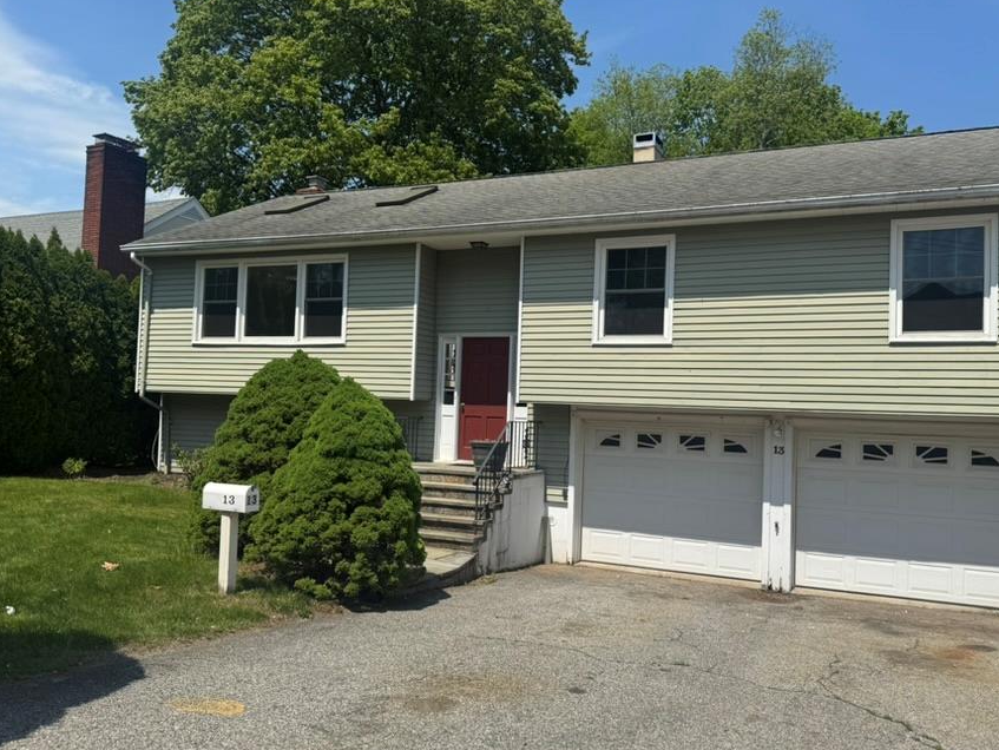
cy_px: 382
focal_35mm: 29
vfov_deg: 48.3
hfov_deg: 61.6
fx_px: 837
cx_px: 502
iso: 80
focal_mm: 6.76
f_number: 1.78
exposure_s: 1/5814
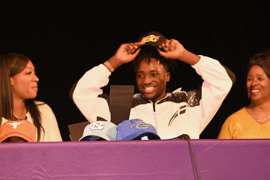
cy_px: 90
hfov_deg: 10.3
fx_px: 1499
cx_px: 135
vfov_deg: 6.9
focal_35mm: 200
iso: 5000
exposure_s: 1/100
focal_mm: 200
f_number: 5
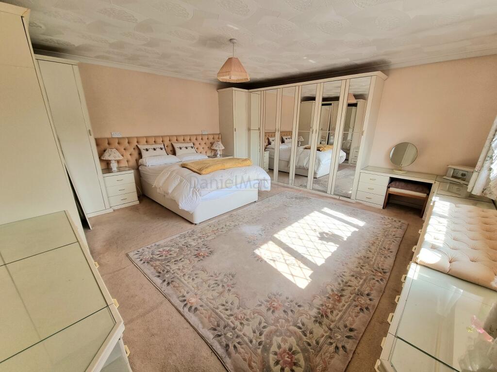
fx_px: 187
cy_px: 186
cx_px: 248
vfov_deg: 89.9
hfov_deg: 106.2
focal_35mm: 13
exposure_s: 1/227
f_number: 2.2
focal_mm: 2.2
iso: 50
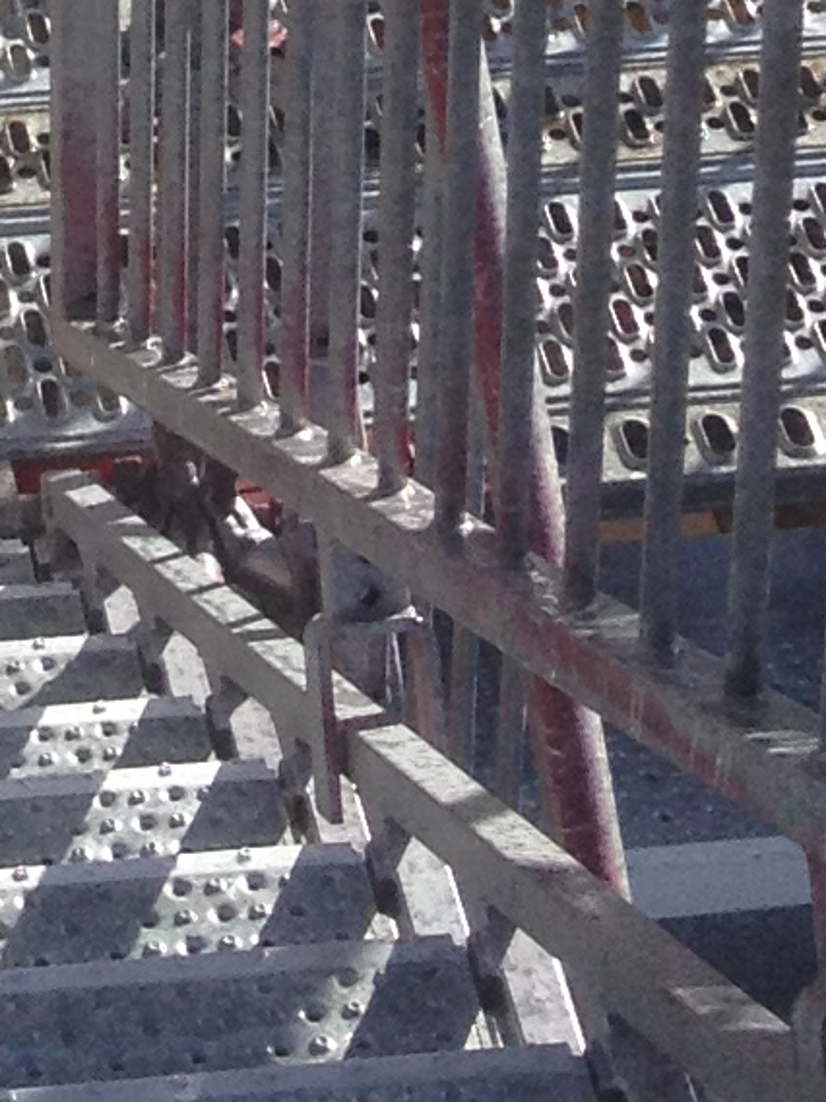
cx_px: -217
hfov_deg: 7.3
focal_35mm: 201
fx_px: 6395
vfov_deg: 8.9
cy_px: -1482
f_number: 2.4
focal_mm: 4.28
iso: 50
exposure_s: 1/1042
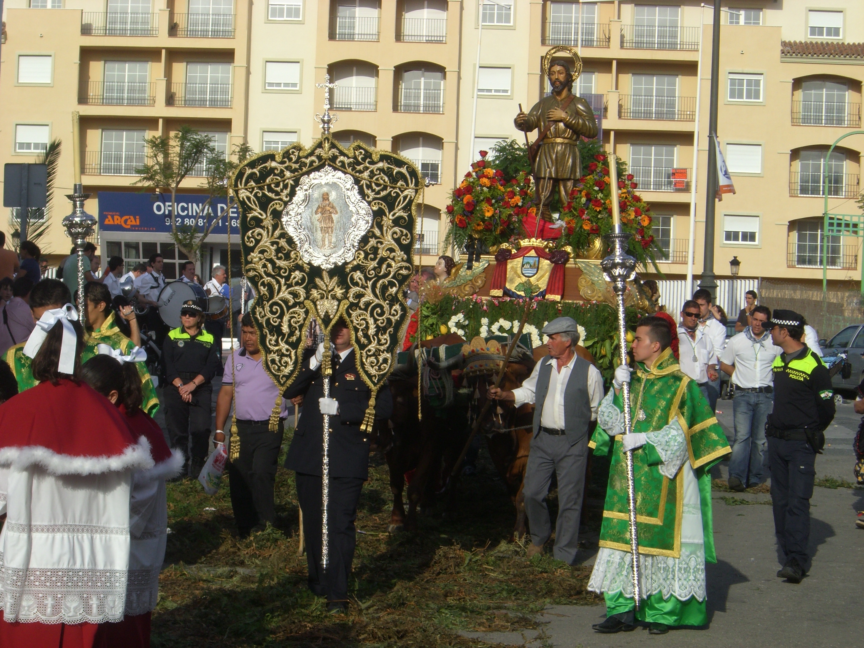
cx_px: 432
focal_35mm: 94
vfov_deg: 15.7
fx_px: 2346
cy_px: 324
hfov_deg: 20.9
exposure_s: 1/320
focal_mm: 15.3
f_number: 7.4
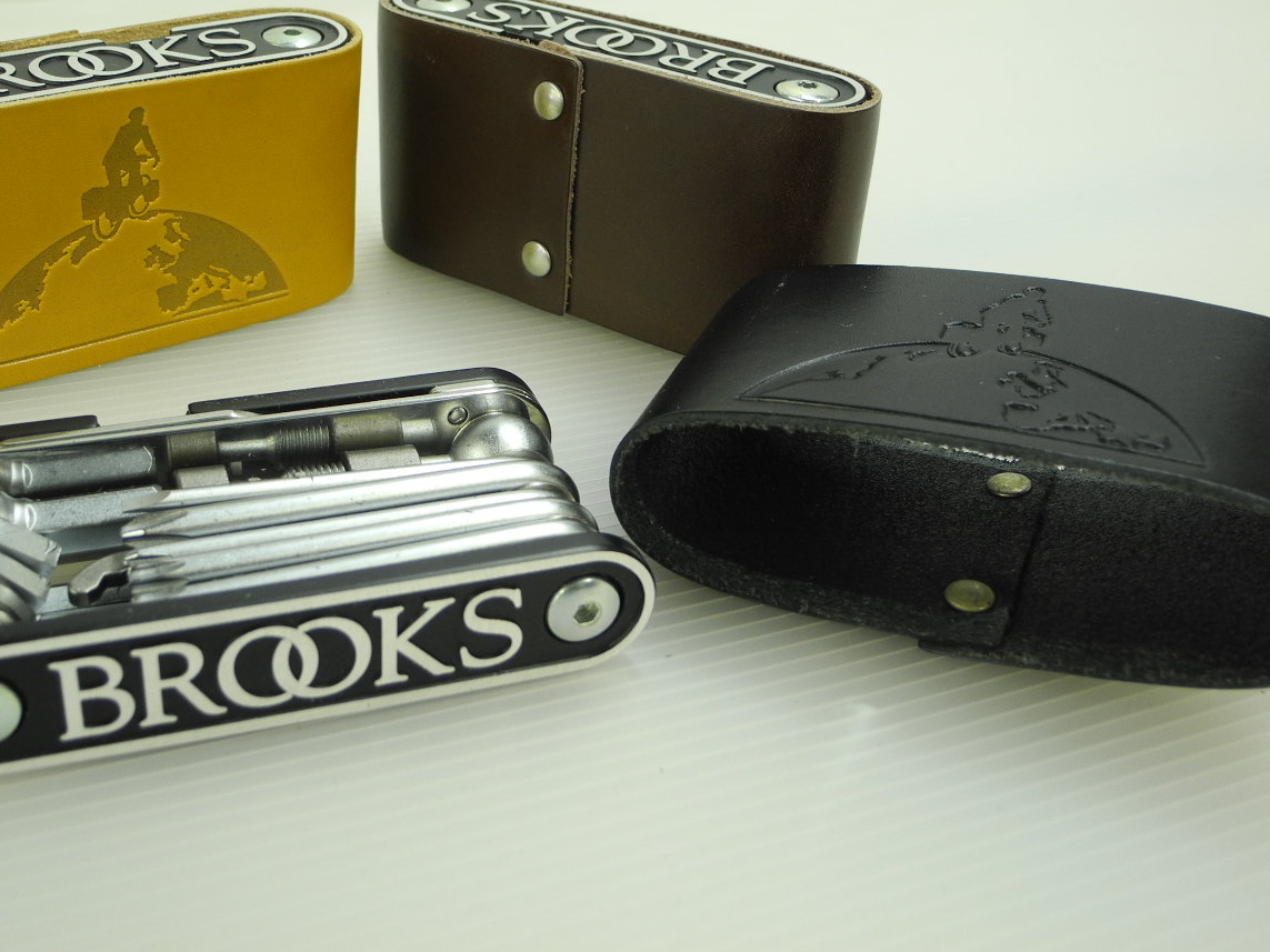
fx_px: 1541
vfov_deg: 34.1
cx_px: 523
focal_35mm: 42
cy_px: 331
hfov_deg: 44.6
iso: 138
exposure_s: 1/30
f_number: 2.8
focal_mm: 6.4
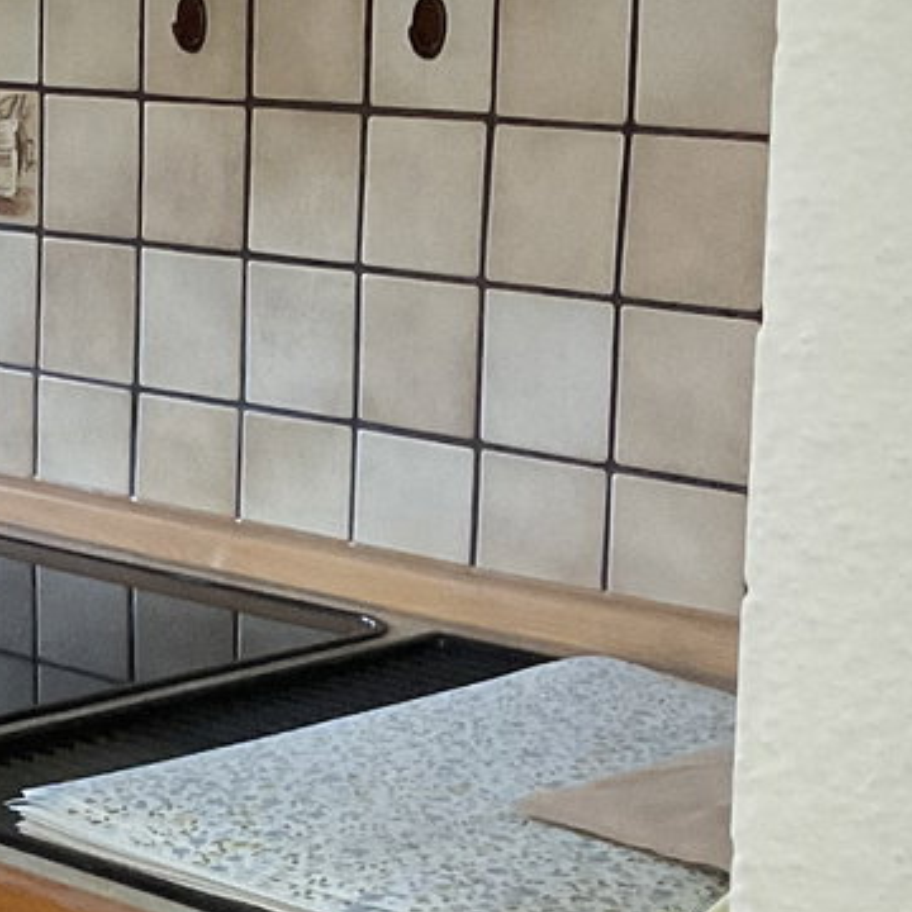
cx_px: -317
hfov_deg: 14.6
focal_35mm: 114
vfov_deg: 15.3
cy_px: 499
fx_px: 3398
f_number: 1.8
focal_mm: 3
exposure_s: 1/60
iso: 160
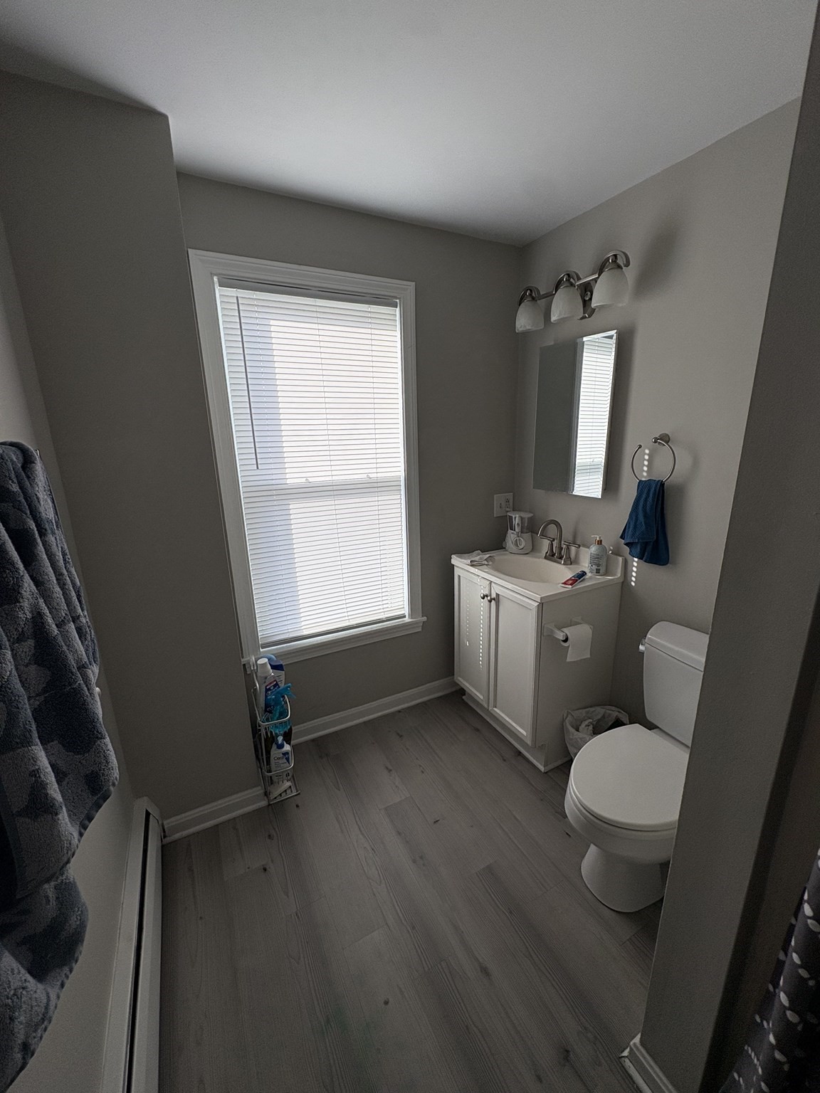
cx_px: 410
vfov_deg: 102.1
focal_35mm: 14
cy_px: 546
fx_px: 442
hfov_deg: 85.7
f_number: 2.2
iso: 40
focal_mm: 2.22
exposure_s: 1/386
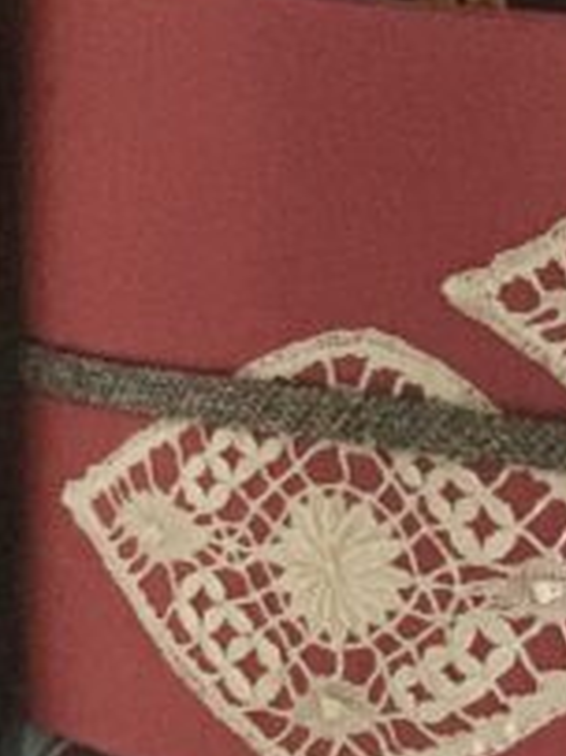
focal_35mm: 307
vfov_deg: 6.4
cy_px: 946
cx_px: 324
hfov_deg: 4.8
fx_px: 6700
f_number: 2.4
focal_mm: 6
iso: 160
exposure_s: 1/60
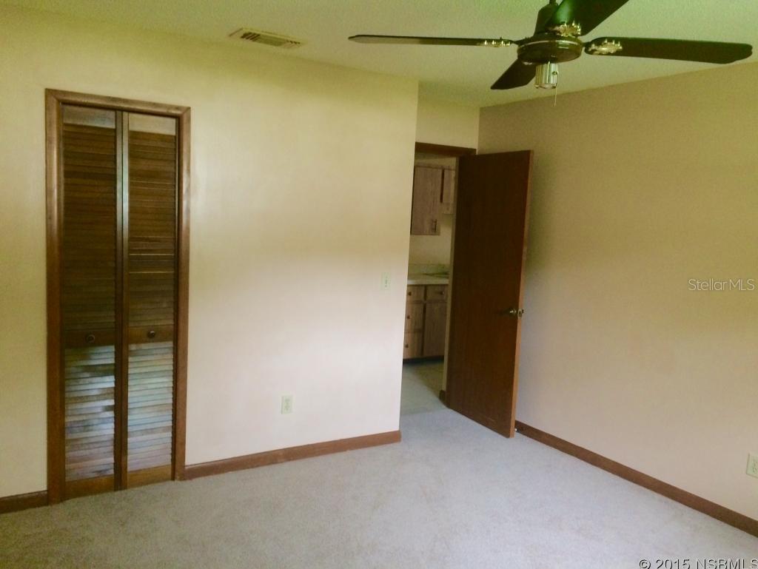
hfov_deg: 61.6
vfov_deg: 48.3
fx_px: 635
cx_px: 379
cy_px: 284
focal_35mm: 29
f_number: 2.2
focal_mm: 4.15
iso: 320
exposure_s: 1/24
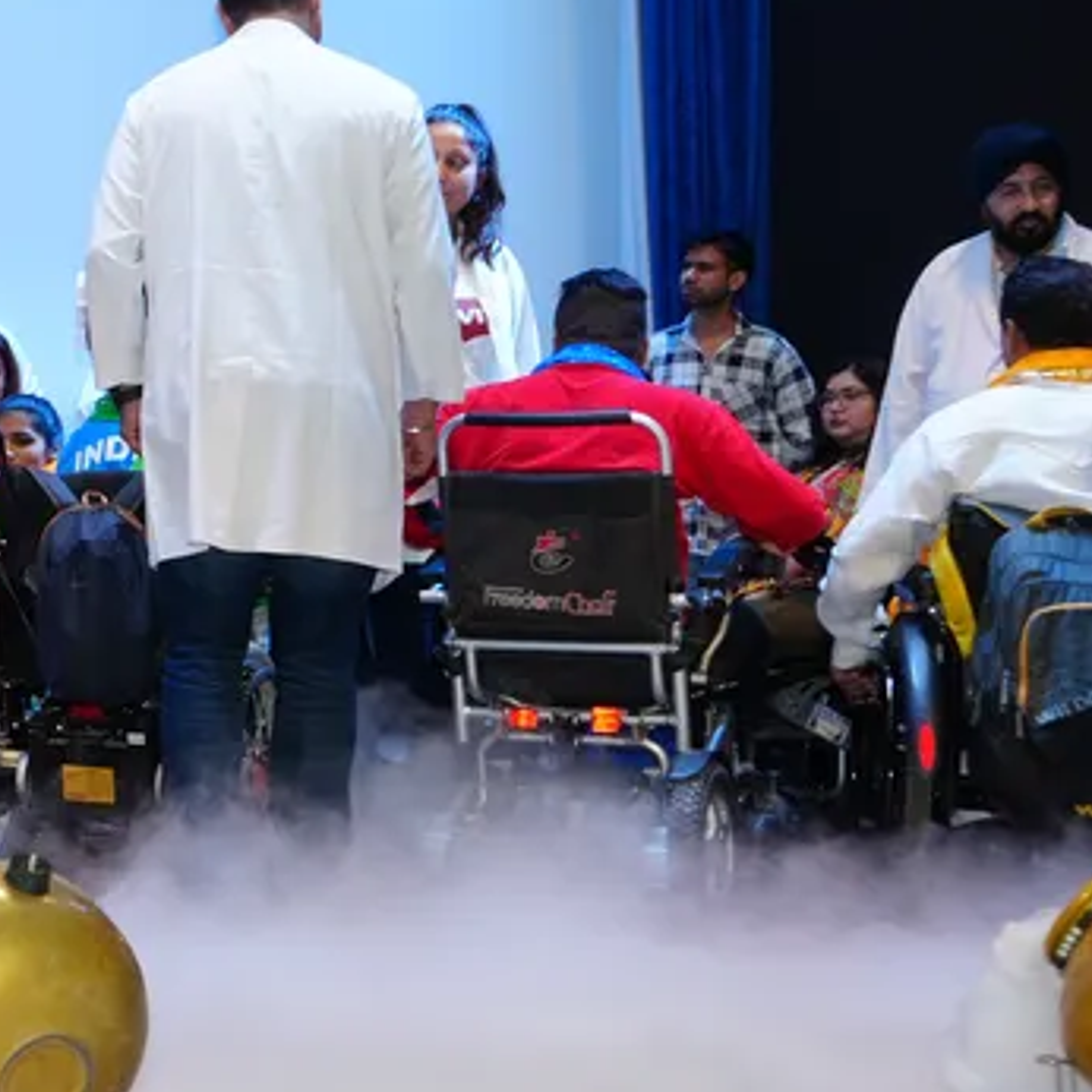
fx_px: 3141
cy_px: 396
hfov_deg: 17.4
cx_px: -625
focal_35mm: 88
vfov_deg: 19.7
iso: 640
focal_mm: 28
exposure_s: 1/160
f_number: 5.6
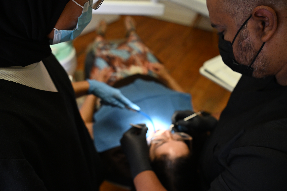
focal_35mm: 32
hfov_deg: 58.7
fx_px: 255
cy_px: 96
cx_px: 144
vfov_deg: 41.1
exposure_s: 1/800
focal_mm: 32
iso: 3200
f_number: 2.8
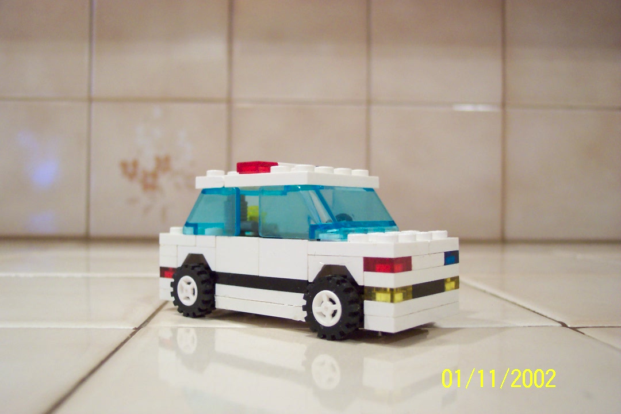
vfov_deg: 35.1
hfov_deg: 50.7
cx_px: 310
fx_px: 655
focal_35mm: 38
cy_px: 207
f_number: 2.8
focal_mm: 8
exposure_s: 1/20
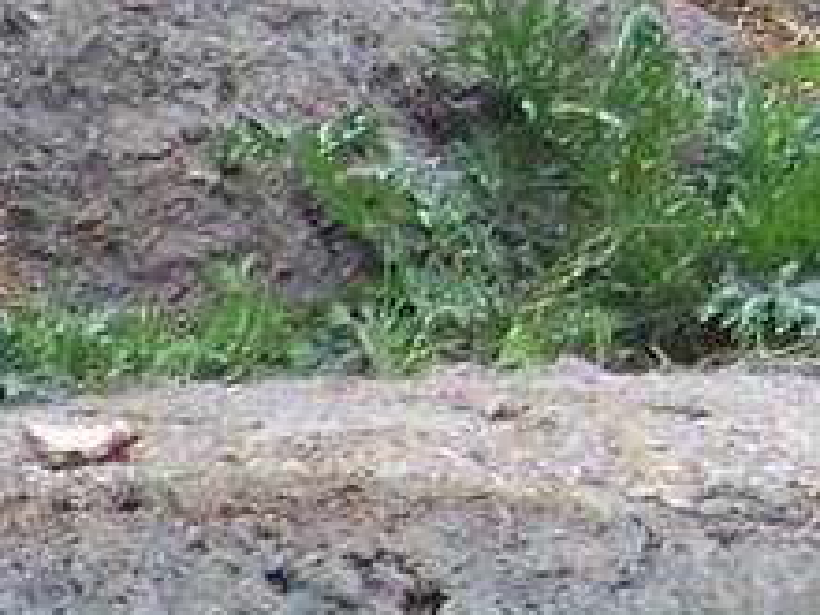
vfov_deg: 0.5
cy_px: -820
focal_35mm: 3136
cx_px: 1897
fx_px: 74287
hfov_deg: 0.6
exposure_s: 1/125
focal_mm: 70.2
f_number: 4.8
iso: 64
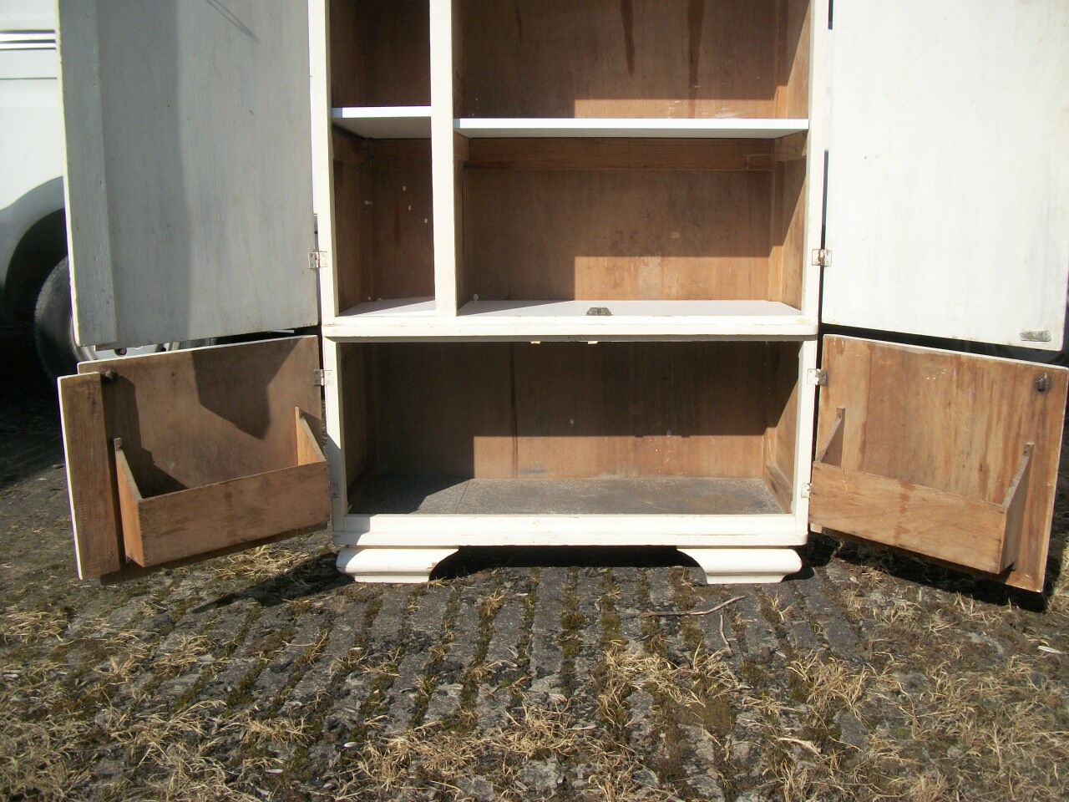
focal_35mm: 32
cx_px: 534
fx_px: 988
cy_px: 401
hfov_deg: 56.8
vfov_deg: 44.2
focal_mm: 5.7
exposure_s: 1/200
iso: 80
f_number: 8.8
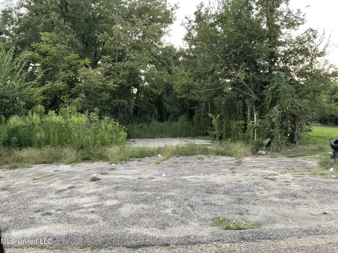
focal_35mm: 29
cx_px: 169
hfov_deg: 61.7
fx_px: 283
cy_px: 126
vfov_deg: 48.2
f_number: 1.8
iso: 250
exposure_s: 1/60
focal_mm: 3
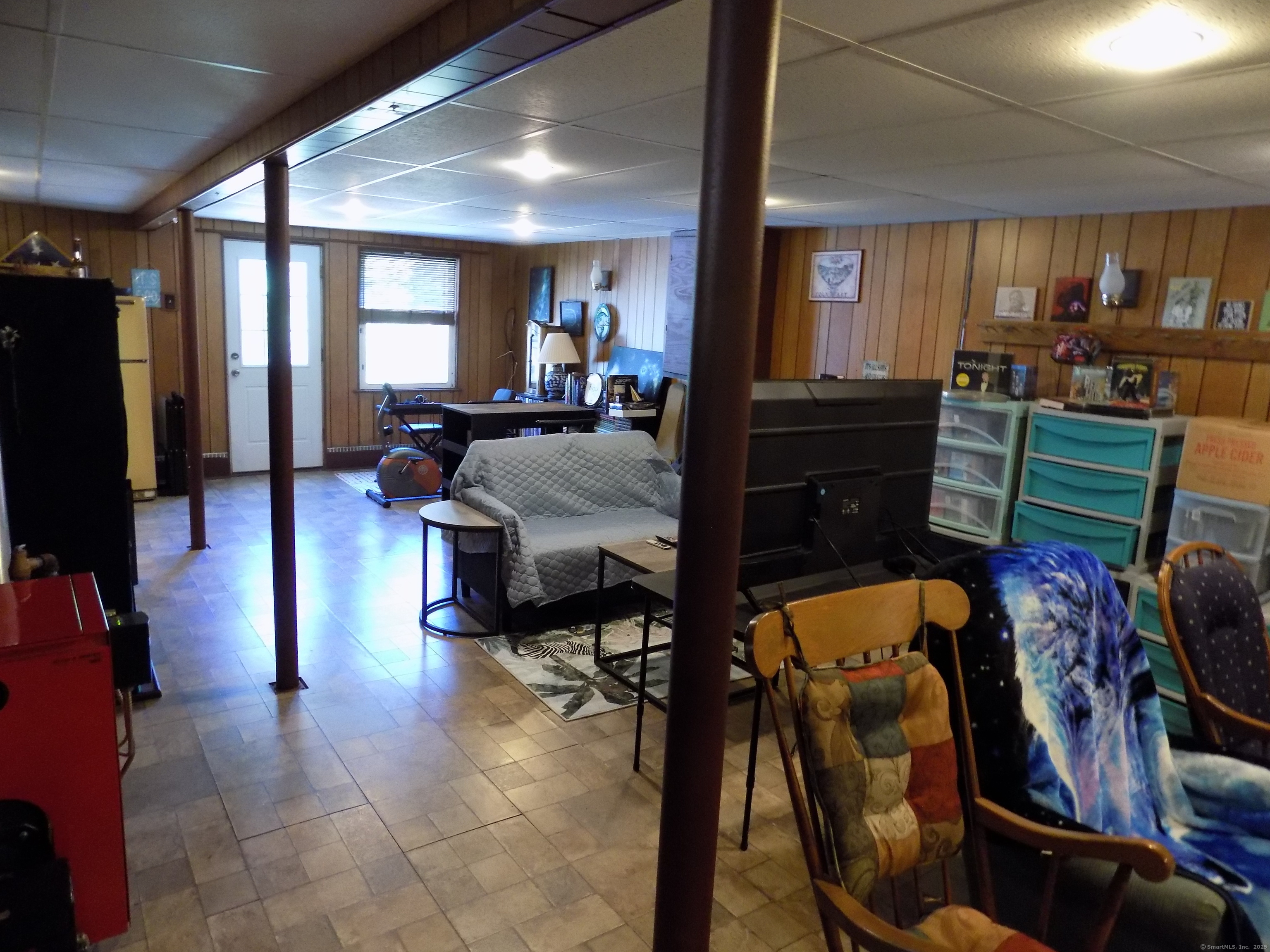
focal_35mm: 23
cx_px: 635
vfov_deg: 58.9
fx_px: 844
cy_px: 476
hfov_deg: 73.9
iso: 400
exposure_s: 1/20
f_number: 3.1
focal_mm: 4
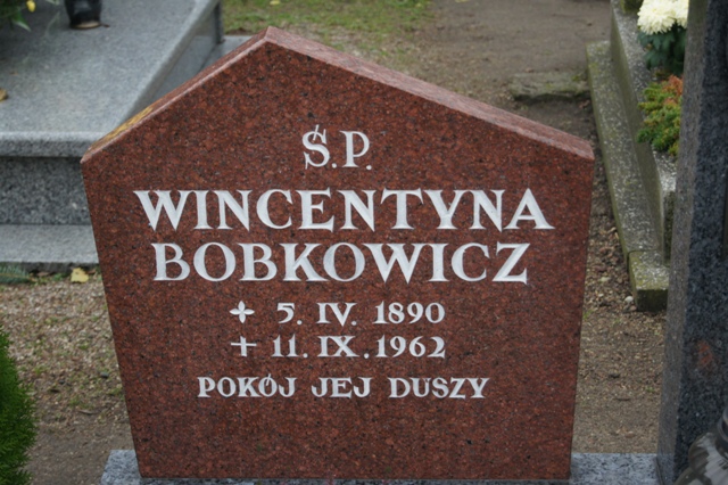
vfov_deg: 16.5
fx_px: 1667
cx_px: 364
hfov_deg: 24.6
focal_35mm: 82
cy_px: 242
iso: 400
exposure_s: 1/100
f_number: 5.6
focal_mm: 55
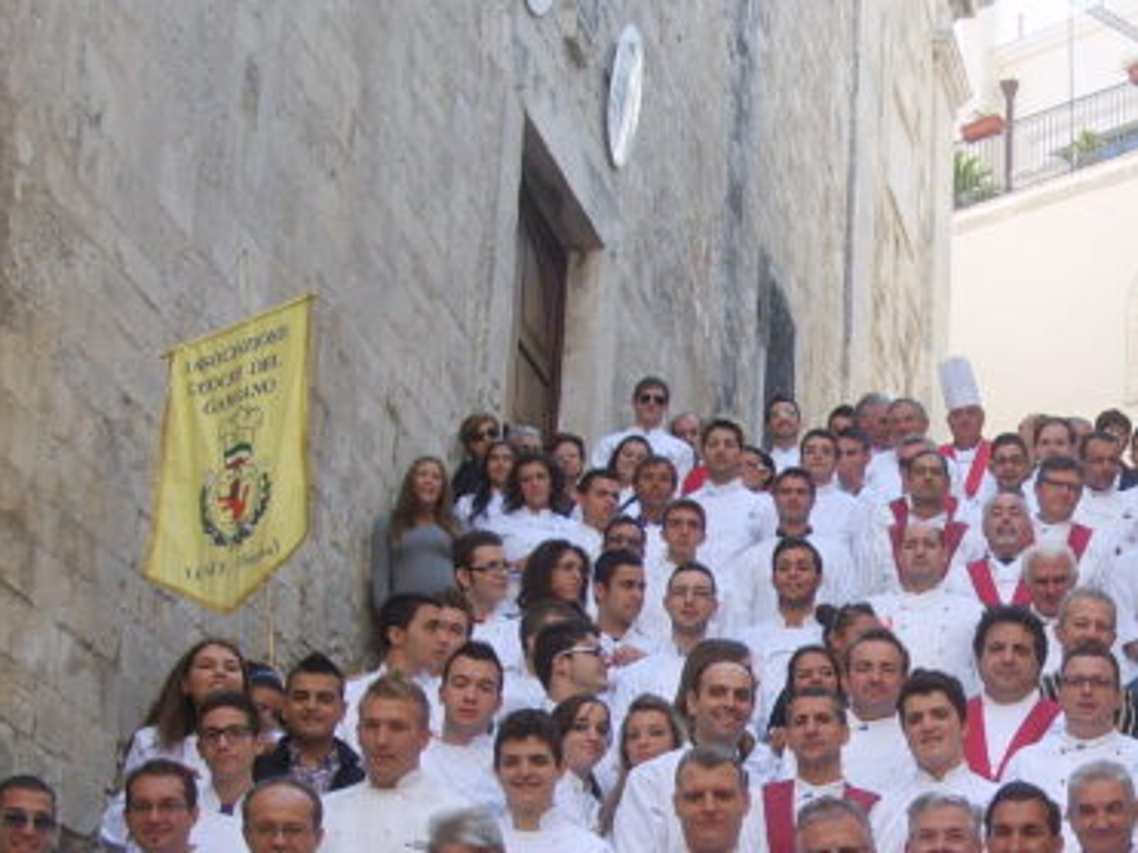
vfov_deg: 16.4
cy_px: 779
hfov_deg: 21.3
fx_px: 2925
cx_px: 1117
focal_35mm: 89
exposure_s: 1/250
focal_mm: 7.2
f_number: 3
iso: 50
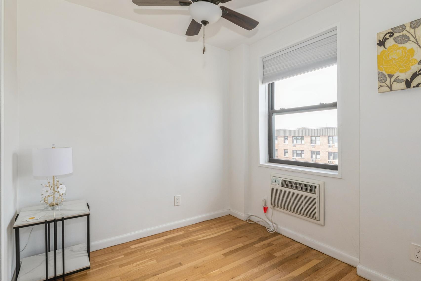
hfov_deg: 90.0
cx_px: 217
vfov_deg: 67.4
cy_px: 141
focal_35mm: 18
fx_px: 210
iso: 640
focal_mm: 15
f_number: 14
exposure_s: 1/30
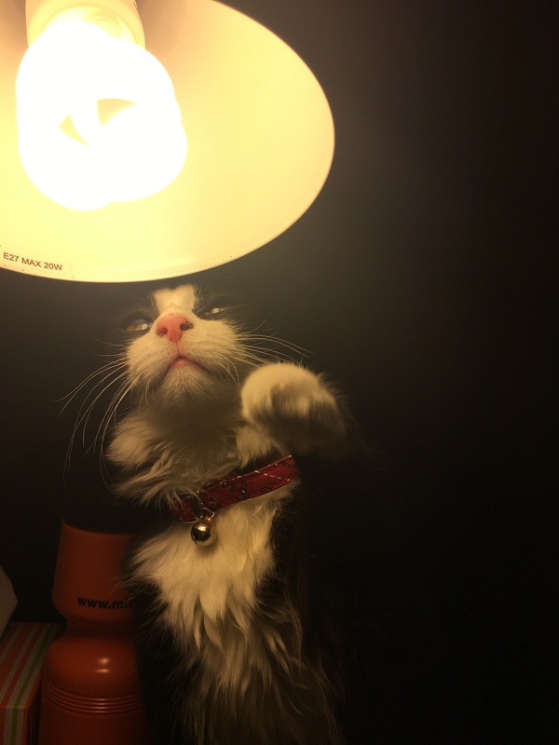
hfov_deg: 48.2
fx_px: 624
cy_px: 372
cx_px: 280
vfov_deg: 61.7
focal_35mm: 29
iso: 25
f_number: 2.2
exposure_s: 1/503
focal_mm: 4.15
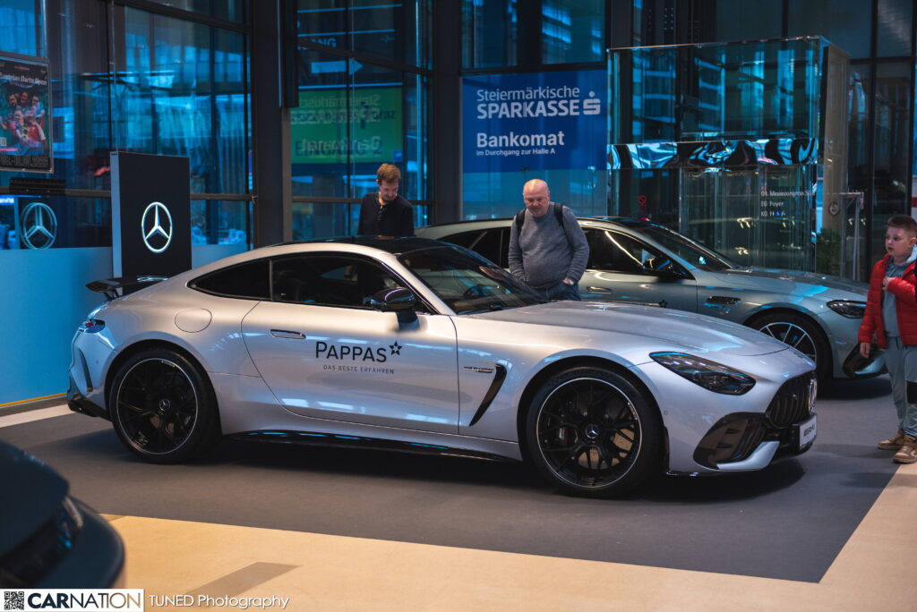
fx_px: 1402
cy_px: 306
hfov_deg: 36.2
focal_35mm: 55
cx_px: 458
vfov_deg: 24.7
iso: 1000
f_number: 2.8
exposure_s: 1/250
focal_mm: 55
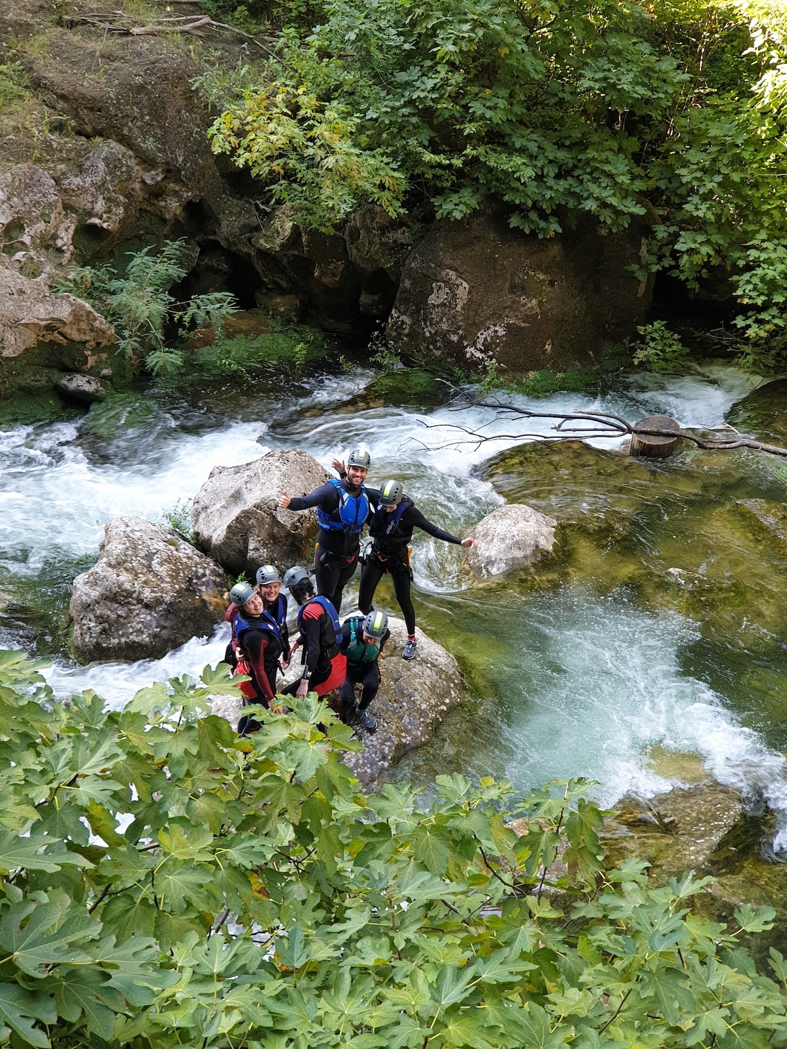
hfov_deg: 28.0
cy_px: 524
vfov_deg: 36.8
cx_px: 394
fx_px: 1576
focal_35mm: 52
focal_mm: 6
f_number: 2.4
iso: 100
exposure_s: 1/50
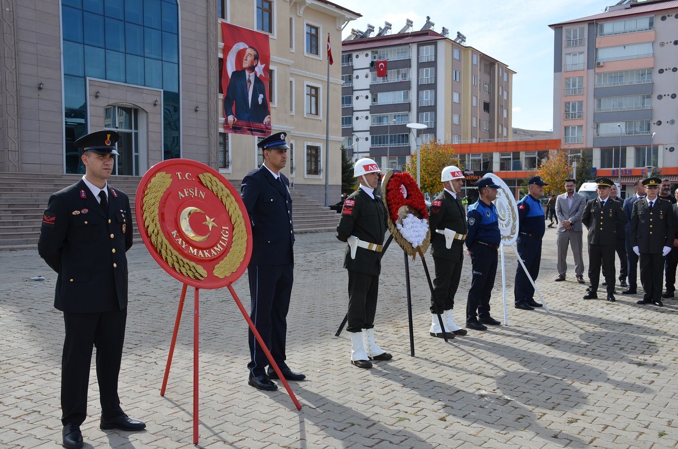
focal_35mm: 36
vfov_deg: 36.7
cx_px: 339
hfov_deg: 53.2
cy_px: 224
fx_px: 676
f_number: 8
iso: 140
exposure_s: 1/250
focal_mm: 24
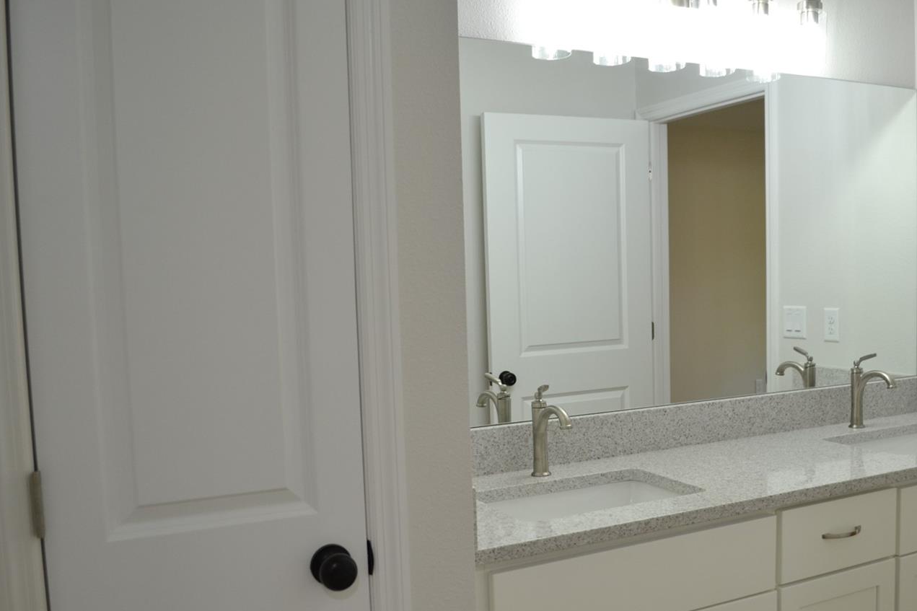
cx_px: 560
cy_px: 348
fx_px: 866
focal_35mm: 34
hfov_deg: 55.3
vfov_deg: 38.8
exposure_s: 1/50
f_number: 3.5
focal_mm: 18
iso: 400
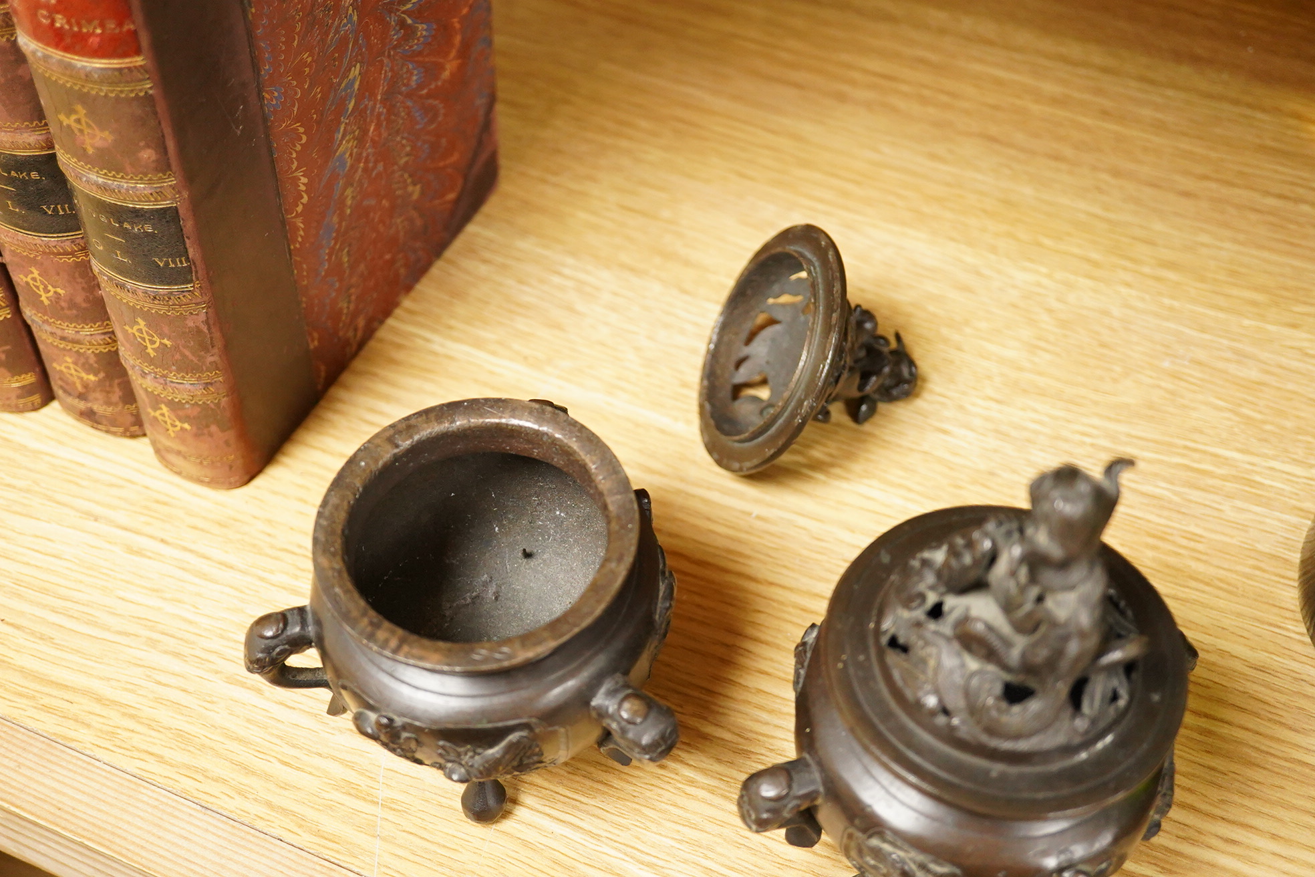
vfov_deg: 29.9
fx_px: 1644
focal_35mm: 45
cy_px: 438
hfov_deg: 43.6
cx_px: 658
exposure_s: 1/125
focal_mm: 30
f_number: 3.5
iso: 2500
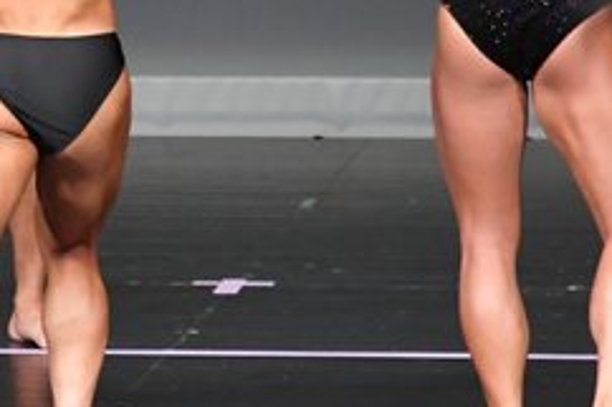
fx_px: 15476
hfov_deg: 2.3
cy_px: 76
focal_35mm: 911
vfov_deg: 1.5
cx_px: -11
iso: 5000
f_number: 5.6
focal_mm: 190
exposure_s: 1/400
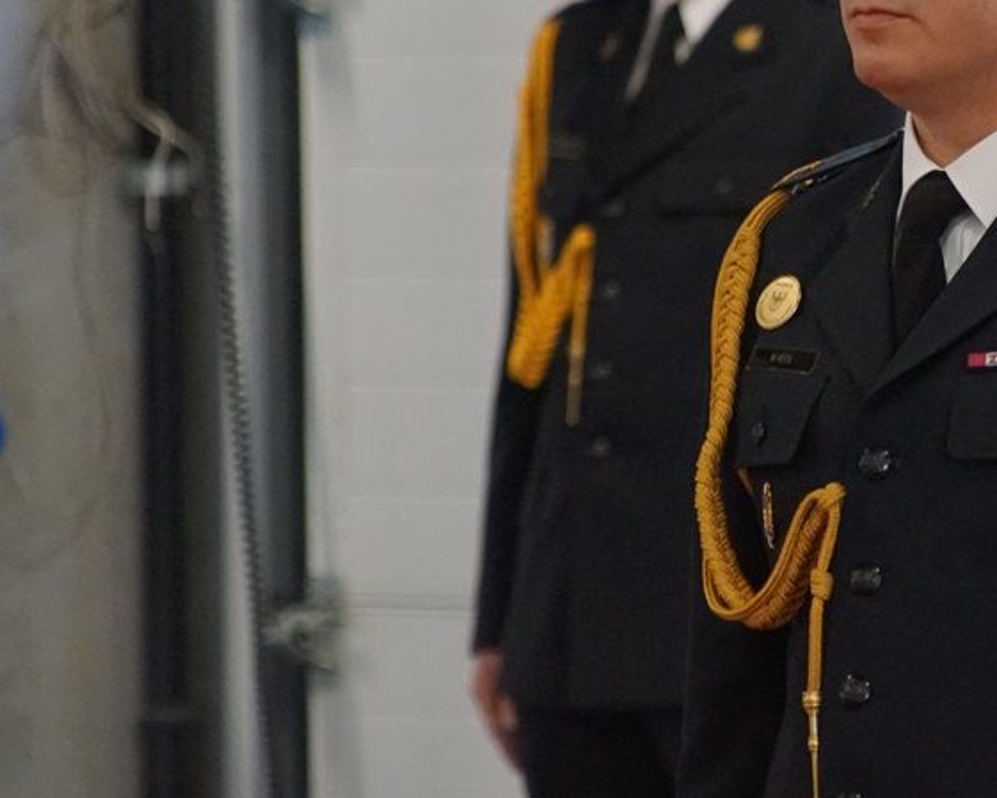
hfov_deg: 3.2
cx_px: 899
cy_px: 196
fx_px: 17767
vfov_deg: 2.6
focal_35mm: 602
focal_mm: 200
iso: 3200
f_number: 6.3
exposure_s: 1/100
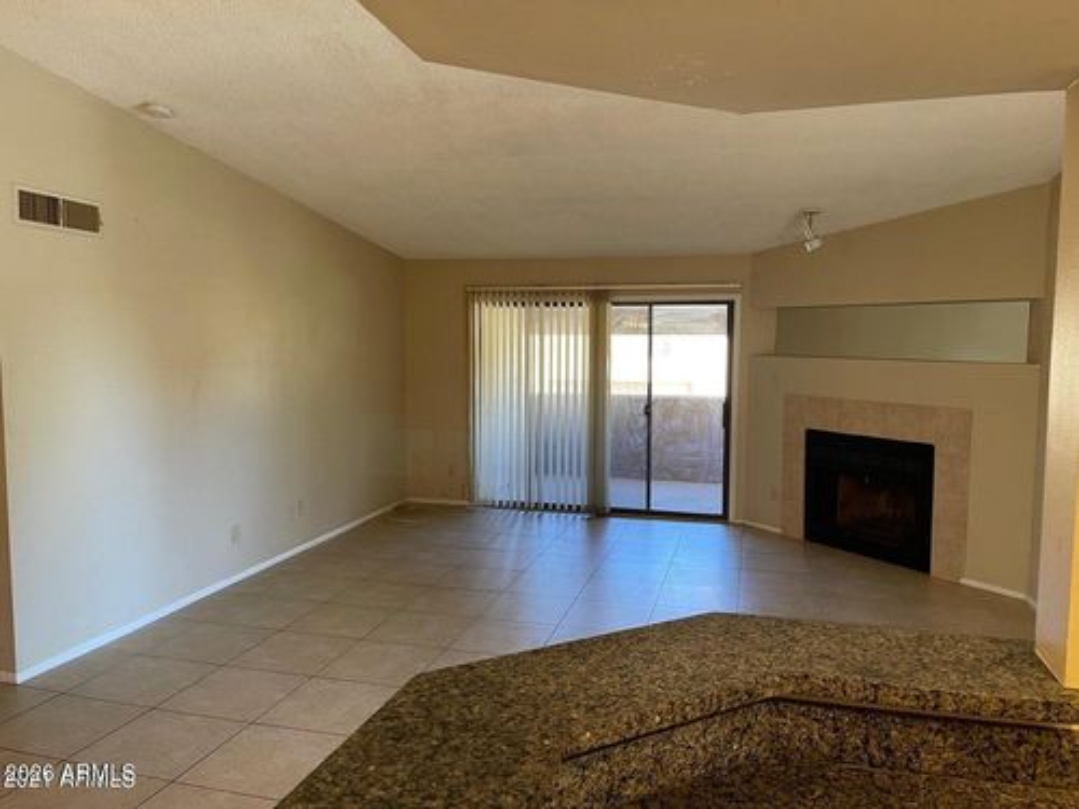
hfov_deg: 67.3
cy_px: 404
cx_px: 540
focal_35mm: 26
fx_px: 810
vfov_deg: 53.1
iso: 100
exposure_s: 1/60
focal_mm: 5.1
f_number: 1.6
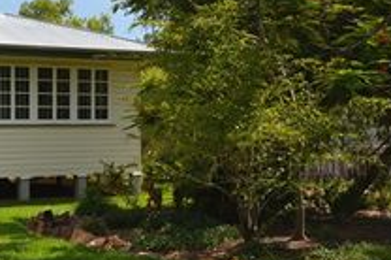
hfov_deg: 24.6
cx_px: -13
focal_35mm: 78
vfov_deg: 17.3
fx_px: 847
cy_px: 187
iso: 100
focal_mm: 23
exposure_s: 1/200
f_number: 11
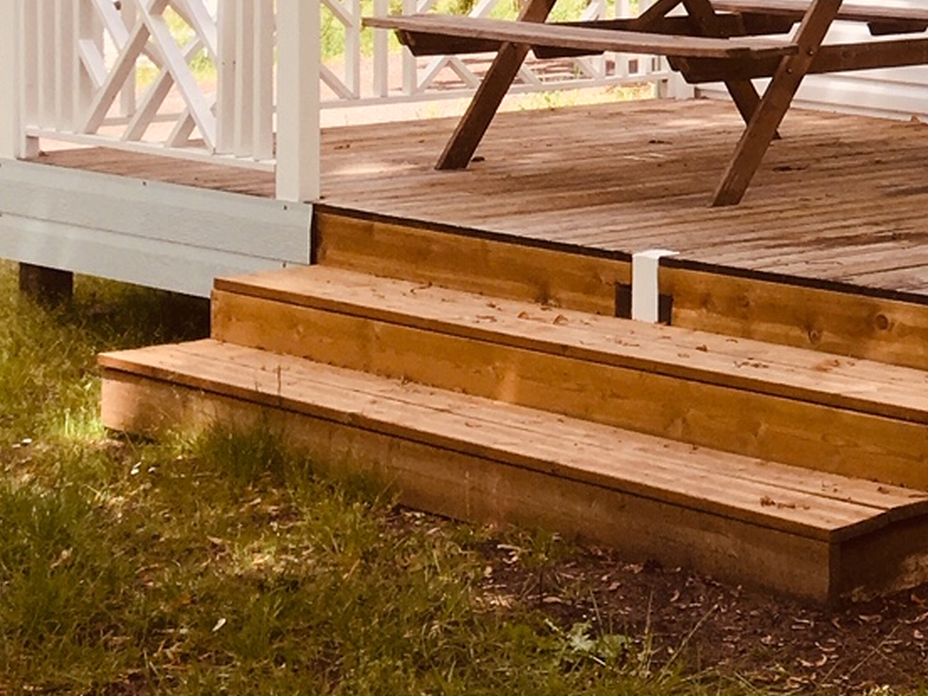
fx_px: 2842
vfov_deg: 13.7
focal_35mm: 106
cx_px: 1417
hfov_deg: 16.7
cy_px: -77
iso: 25
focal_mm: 4.15
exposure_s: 1/620
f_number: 2.2
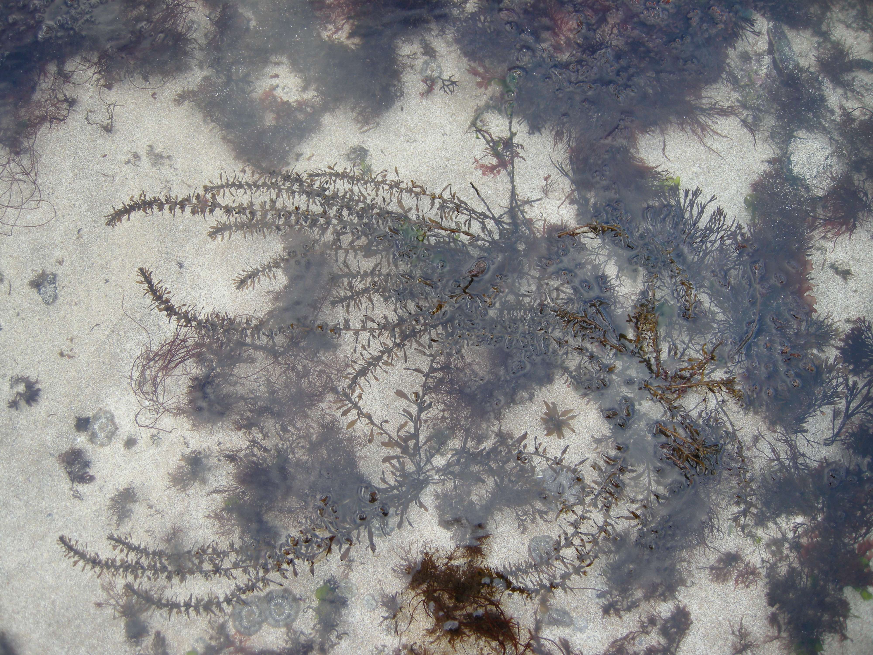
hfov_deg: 52.6
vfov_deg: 40.7
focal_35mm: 35
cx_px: 436
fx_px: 883
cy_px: 328
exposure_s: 1/59.5
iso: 76
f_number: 2.7
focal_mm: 7.5
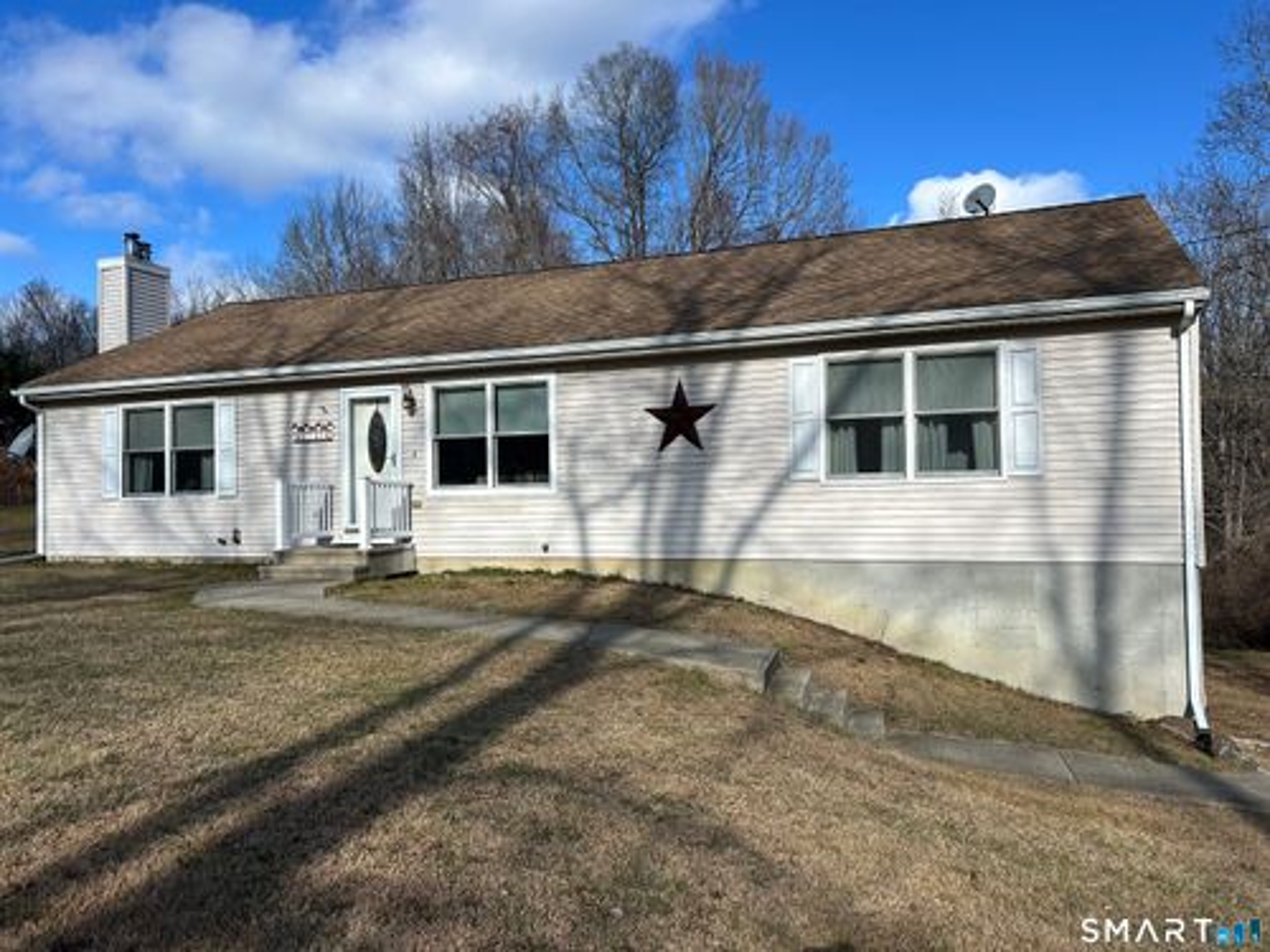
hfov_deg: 67.3
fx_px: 954
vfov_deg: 53.1
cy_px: 476
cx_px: 635
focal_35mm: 26
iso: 50
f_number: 1.5
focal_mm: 5.7
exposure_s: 1/4115
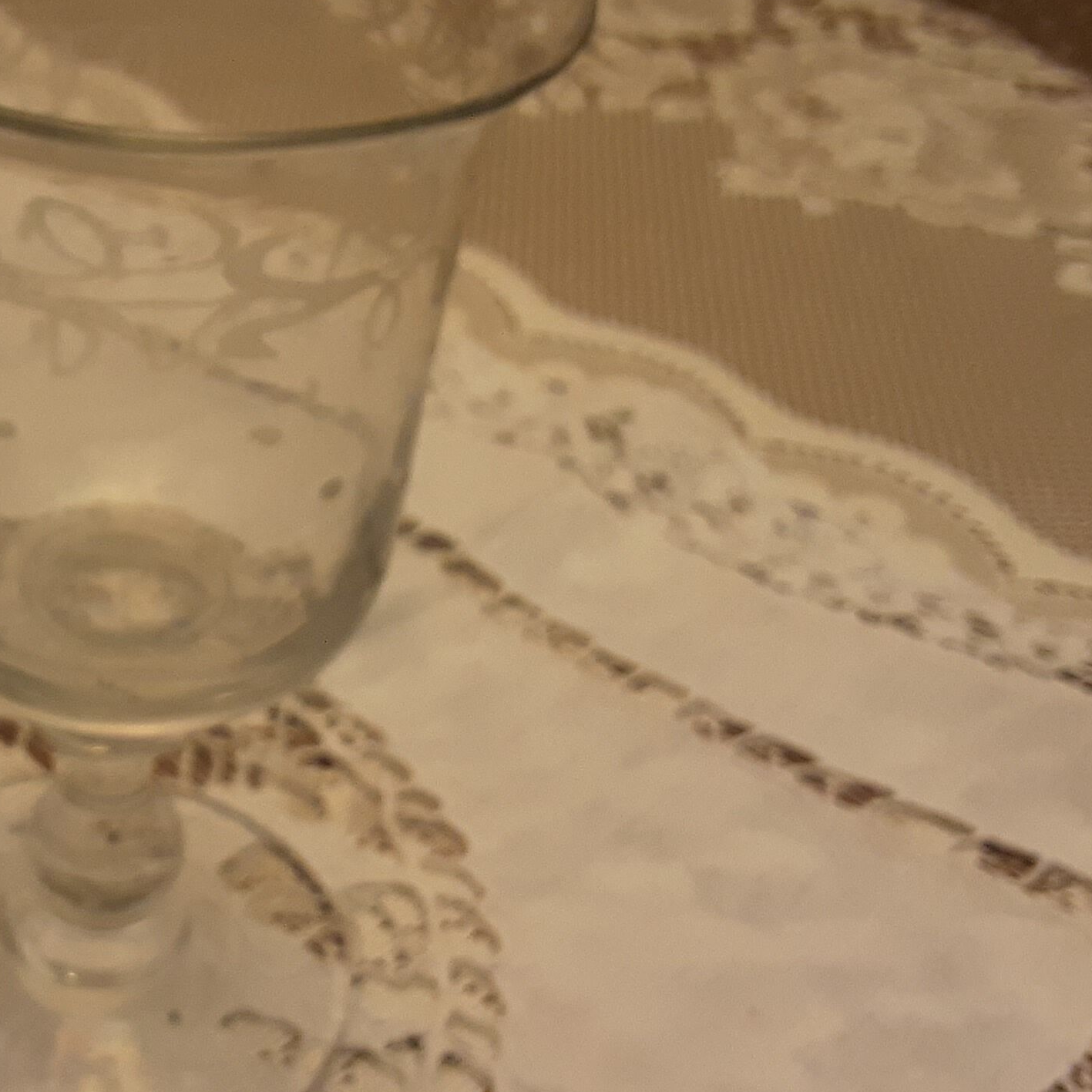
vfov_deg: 30.0
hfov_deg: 28.5
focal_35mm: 57
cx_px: 42
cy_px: 480
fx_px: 2034
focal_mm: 2.9
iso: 250
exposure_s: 1/25
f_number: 1.9
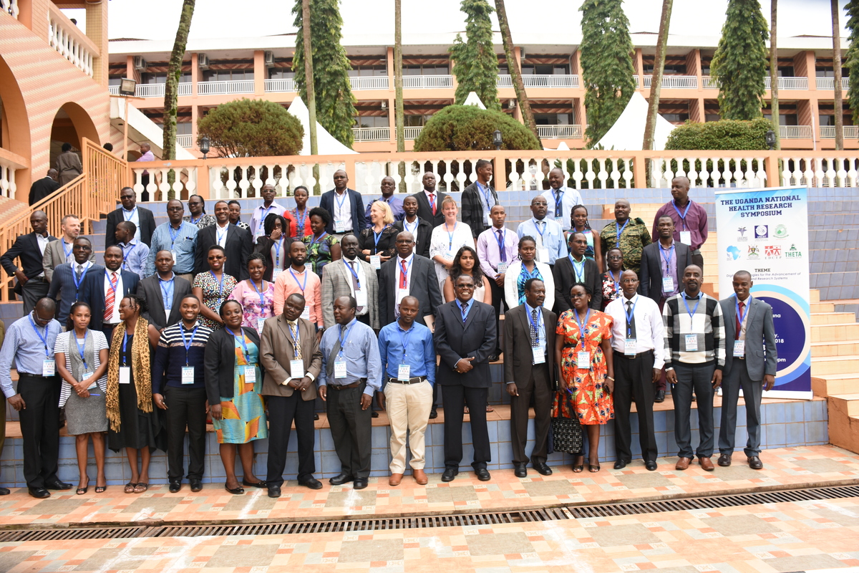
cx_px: 430
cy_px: 286
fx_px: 644
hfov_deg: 67.4
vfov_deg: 47.9
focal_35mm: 27
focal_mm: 18
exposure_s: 1/250
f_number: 5.6
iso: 250
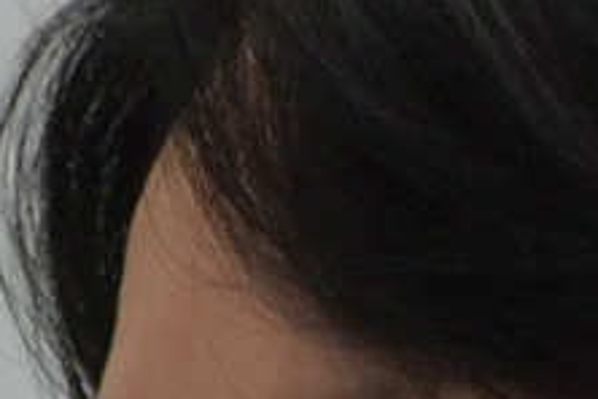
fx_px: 40013
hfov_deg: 0.9
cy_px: 825
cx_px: 477
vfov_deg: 0.6
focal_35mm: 2409
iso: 1250
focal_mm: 220
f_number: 5.6
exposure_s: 1/125
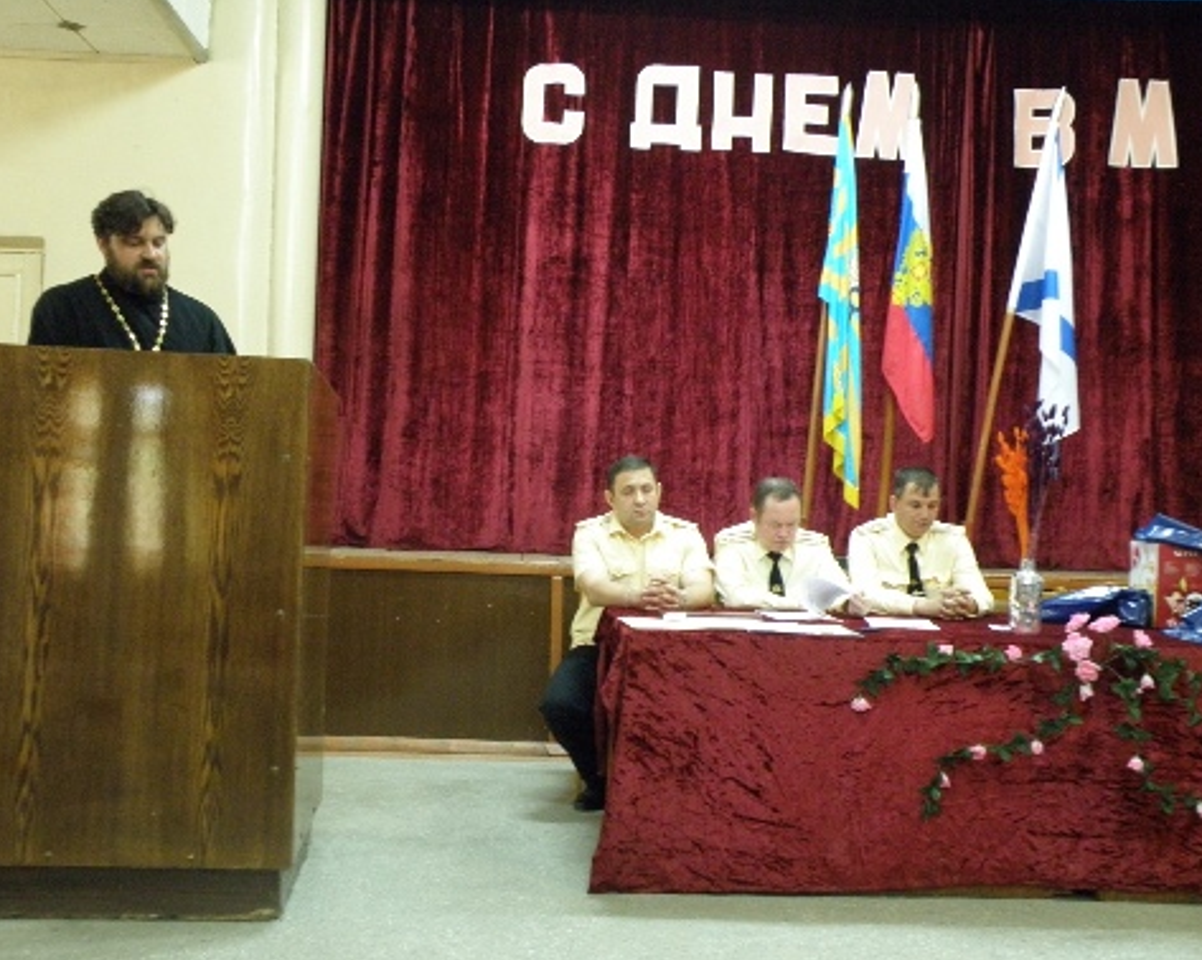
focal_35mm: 37
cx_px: 579
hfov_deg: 49.1
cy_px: 483
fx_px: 1316
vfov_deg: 40.1
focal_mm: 6.32
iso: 400
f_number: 3.2
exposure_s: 1/6
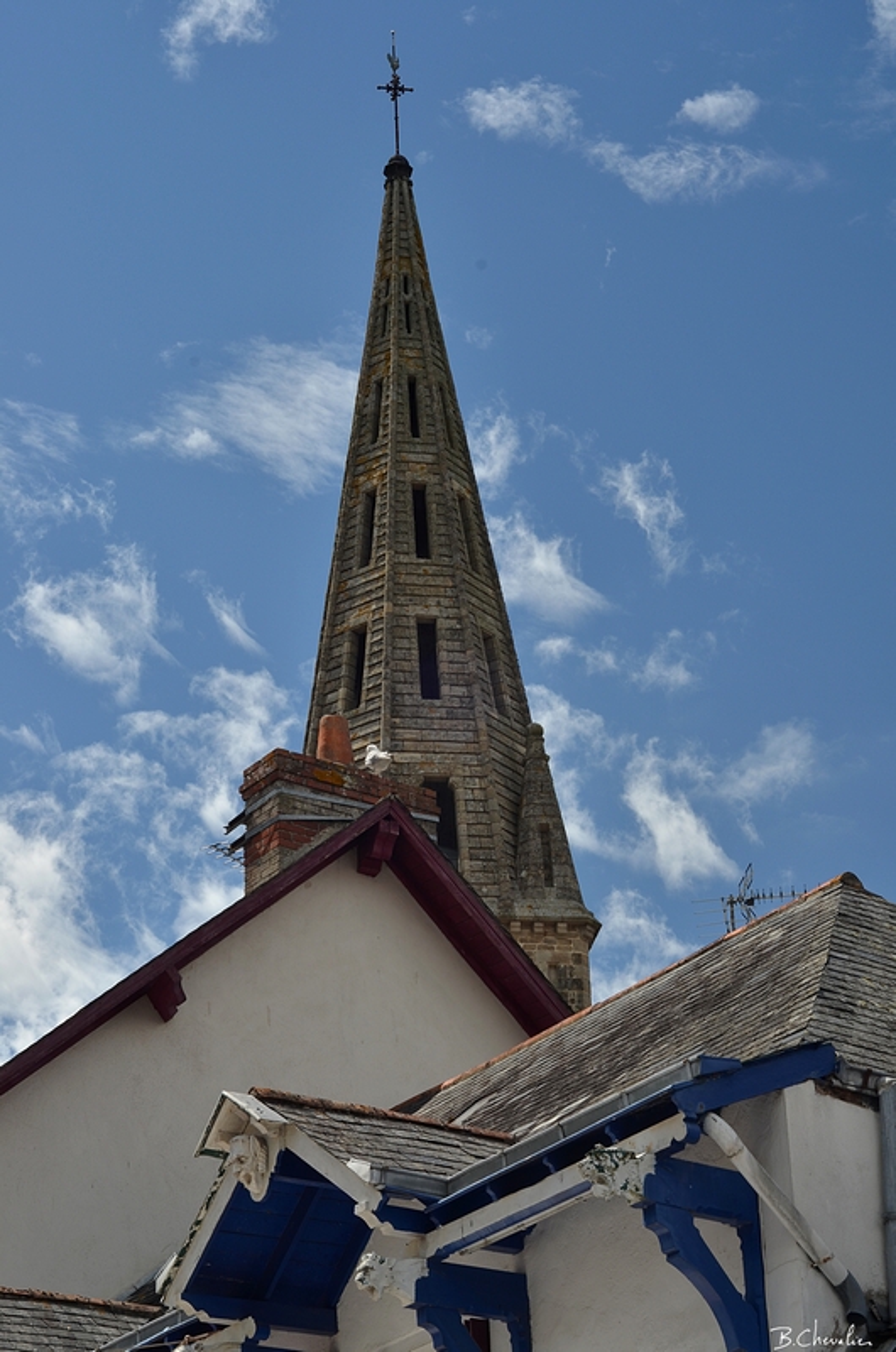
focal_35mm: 75
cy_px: 676
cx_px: 448
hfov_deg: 18.1
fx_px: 2812
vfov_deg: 27.0
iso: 100
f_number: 13
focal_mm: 50
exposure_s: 1/50
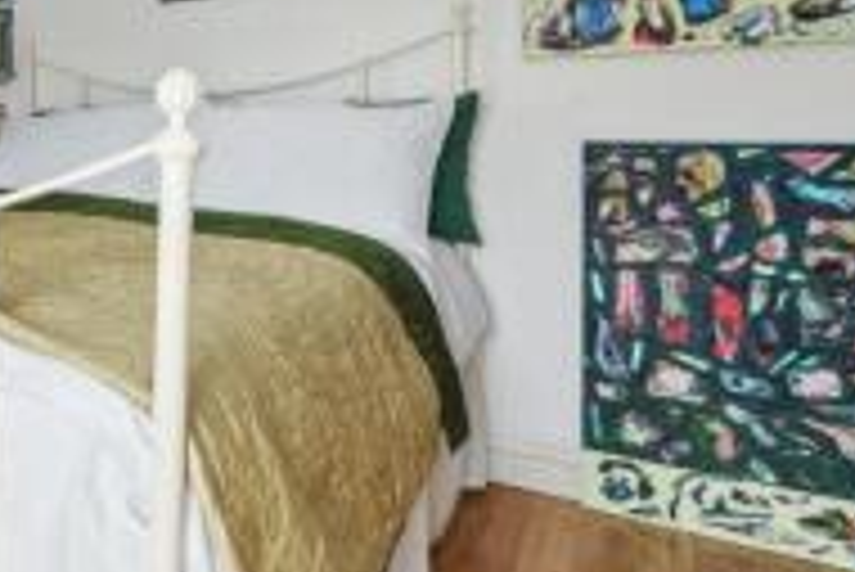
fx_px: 832
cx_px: -171
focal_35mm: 35
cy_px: 133
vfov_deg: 36.9
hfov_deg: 39.3
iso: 250
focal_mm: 14
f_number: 9
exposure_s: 1/13
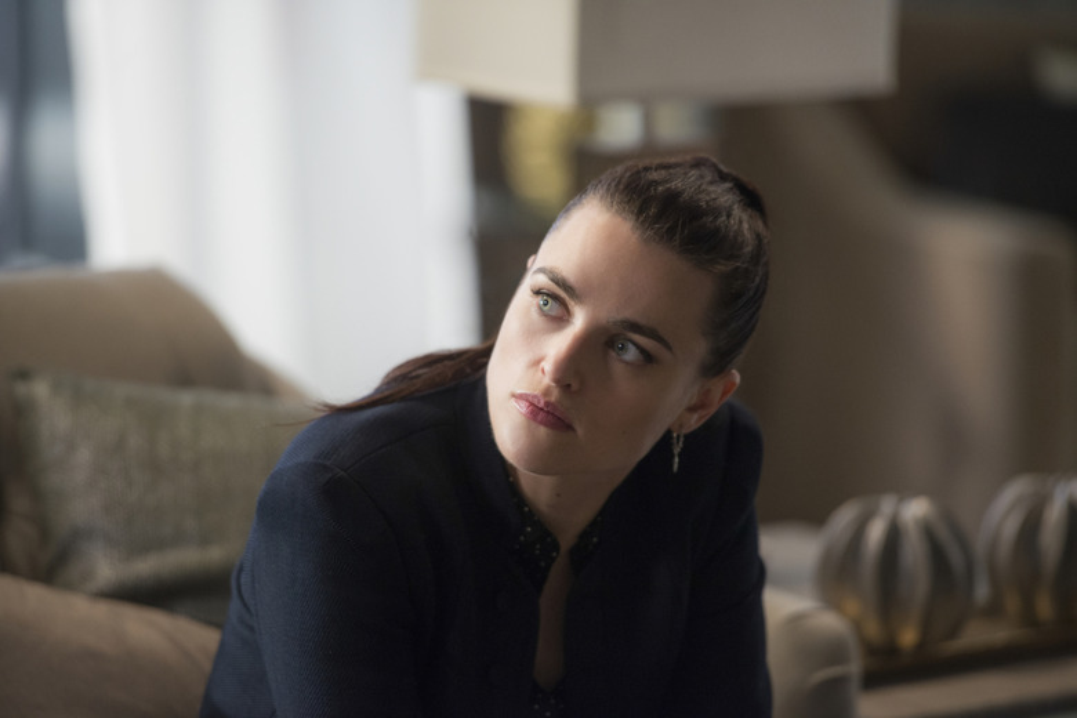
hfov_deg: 10.3
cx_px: 538
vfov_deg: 6.9
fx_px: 5983
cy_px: 359
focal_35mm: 200
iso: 2000
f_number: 2.8
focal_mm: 200
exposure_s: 1/100
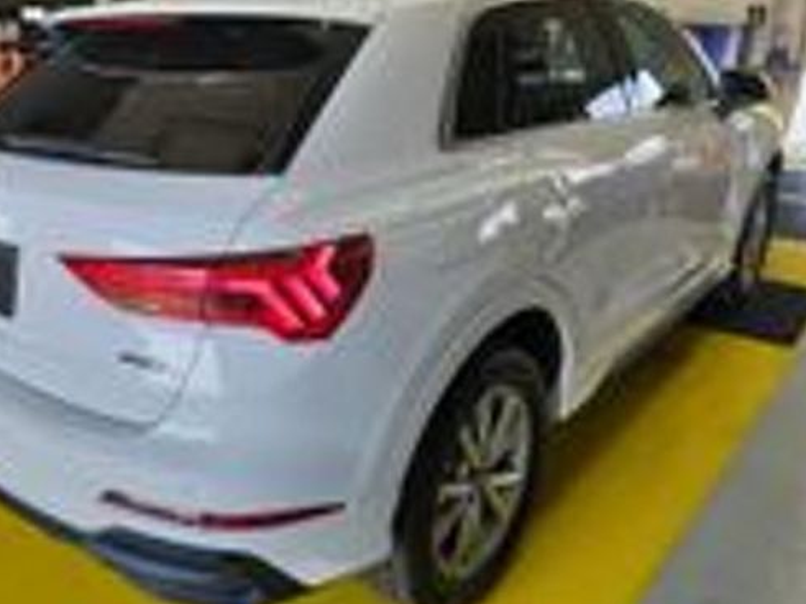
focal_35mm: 30
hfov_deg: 59.3
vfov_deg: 46.8
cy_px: 284
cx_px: 310
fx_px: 698
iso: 50
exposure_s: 1/168
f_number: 1.8
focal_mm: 5.4
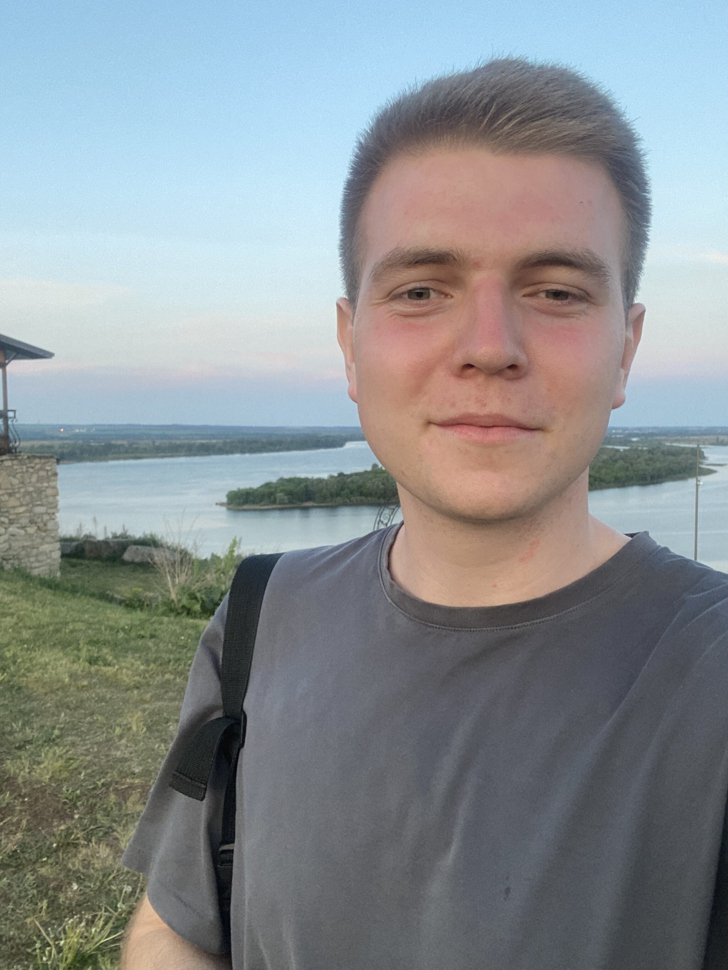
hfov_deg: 46.8
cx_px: 364
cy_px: 485
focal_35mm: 30
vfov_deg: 60.0
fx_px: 841
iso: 100
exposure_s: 1/60
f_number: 2.2
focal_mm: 2.71
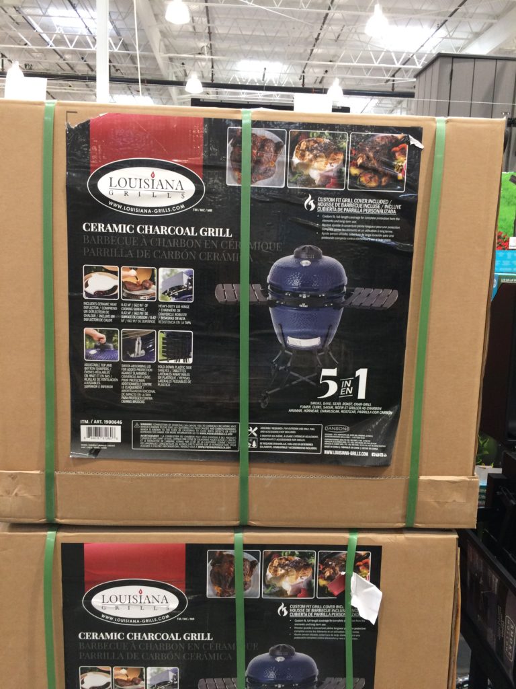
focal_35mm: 29
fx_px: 576
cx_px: 258
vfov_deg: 61.7
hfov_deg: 48.2
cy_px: 344
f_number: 2.2
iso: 125
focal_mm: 4.15
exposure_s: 1/30
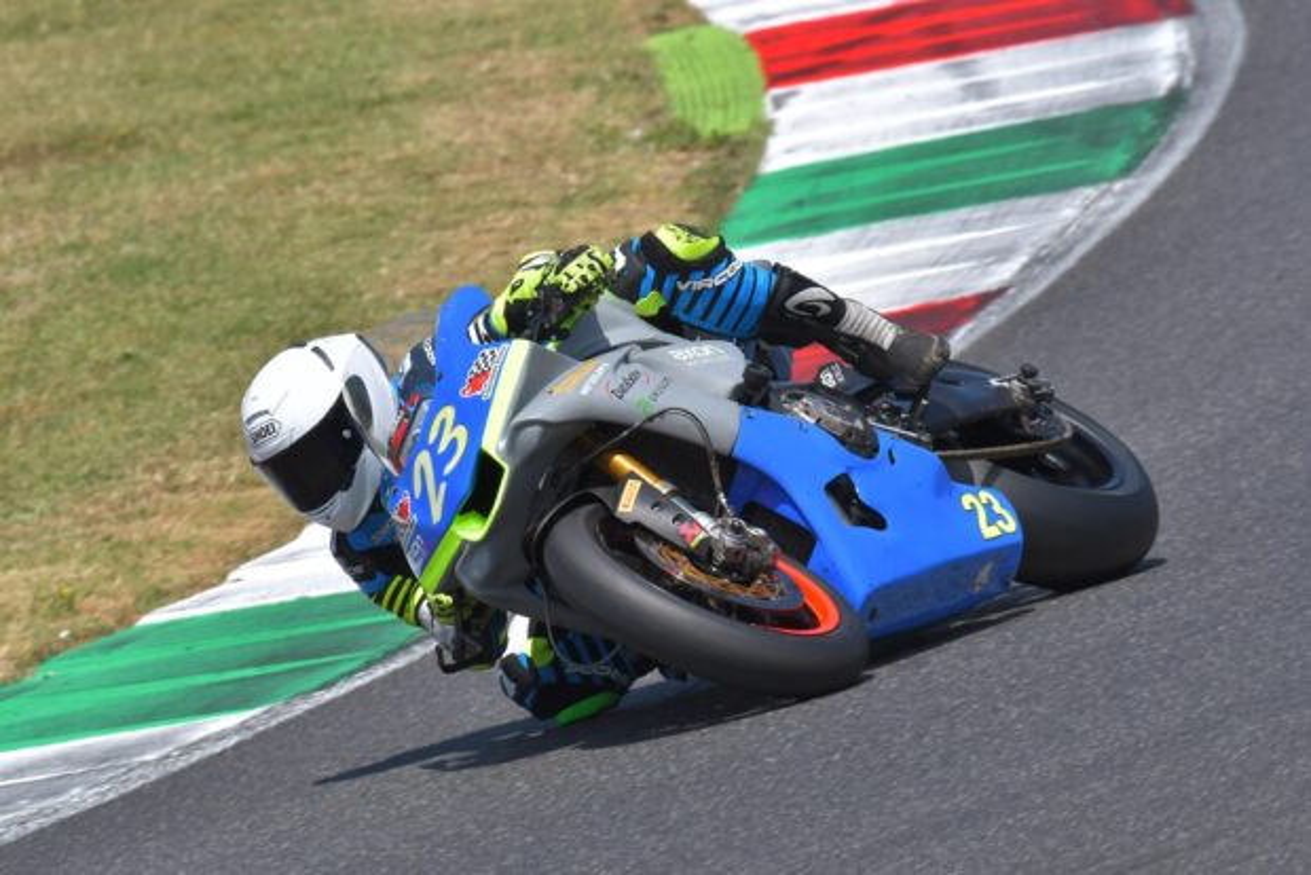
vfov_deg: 1.9
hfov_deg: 2.9
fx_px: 26231
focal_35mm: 720
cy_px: 438
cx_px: 656
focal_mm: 480
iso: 400
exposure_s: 1/1000
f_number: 10
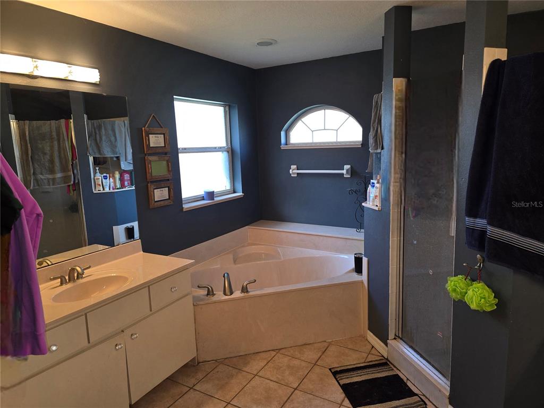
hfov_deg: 73.9
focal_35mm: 23
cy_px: 204
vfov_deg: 58.9
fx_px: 361
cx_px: 272
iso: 100
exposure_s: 1/60.2
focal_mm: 6.3
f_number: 1.7
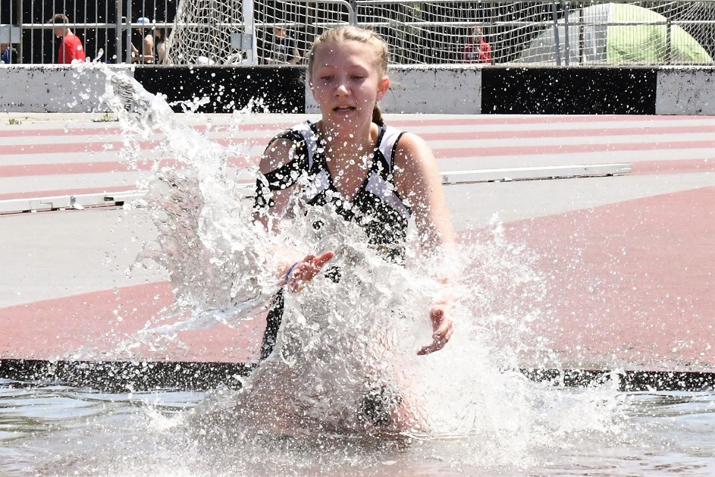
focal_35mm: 105
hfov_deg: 19.5
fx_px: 2086
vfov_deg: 13.0
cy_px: 238
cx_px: 358
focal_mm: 70
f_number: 20
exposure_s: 1/1250
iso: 4500
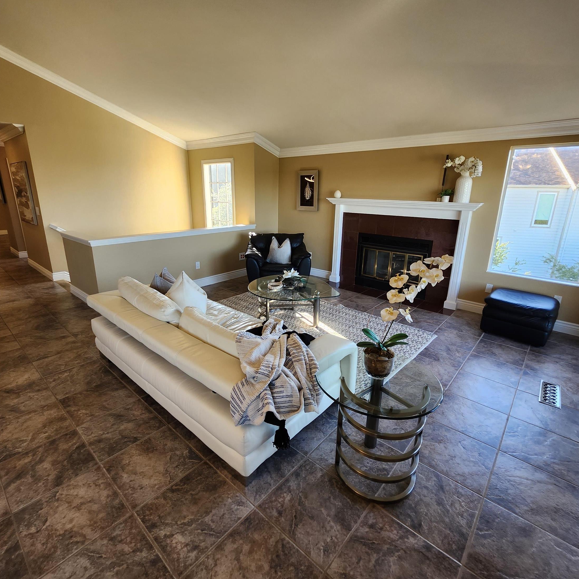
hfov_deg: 87.4
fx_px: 303
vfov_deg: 87.4
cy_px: 285
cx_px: 278
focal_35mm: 16
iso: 64
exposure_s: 1/60
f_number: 2.2
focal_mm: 1.74
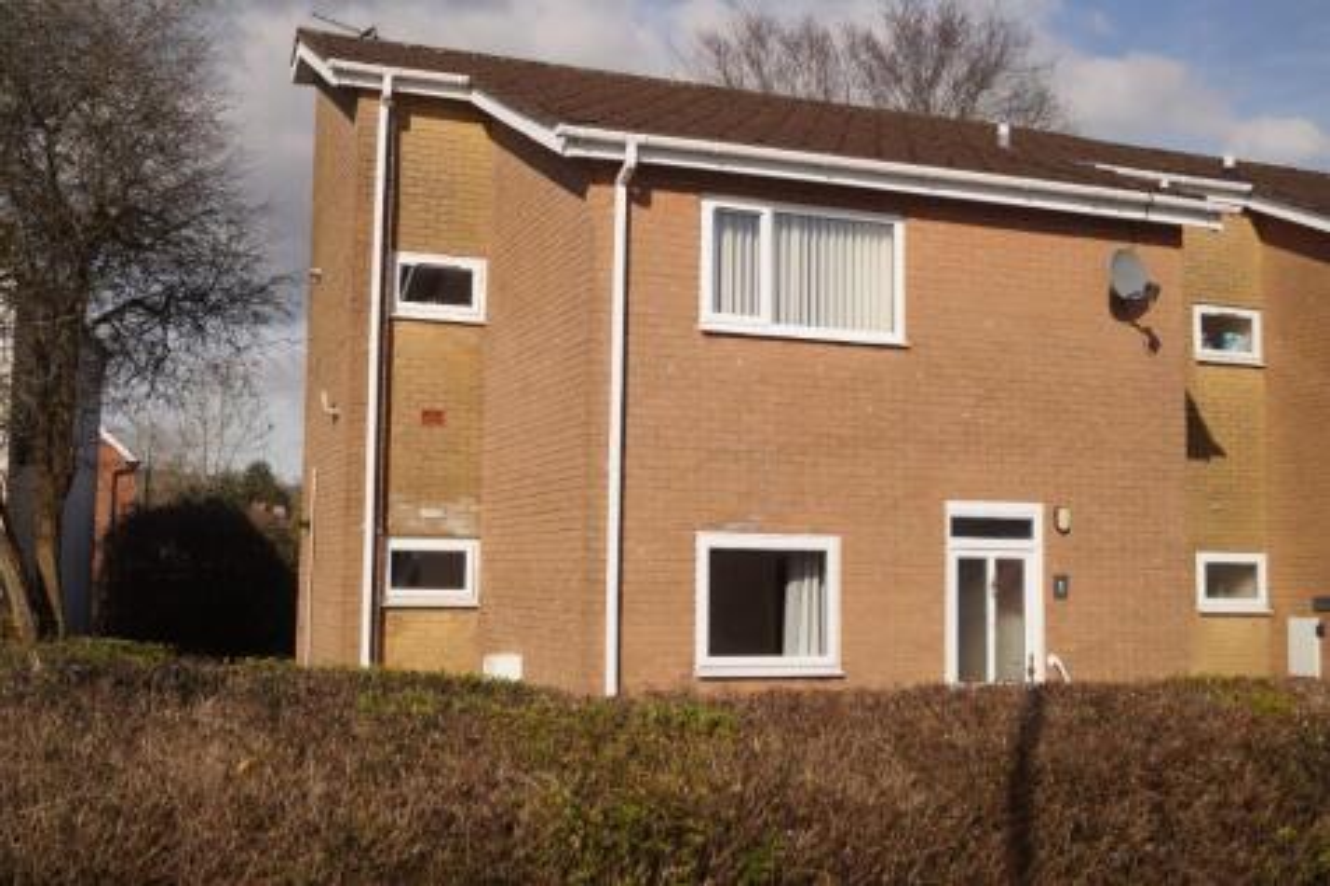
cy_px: 443
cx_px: 665
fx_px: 1440
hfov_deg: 49.6
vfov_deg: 34.2
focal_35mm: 39
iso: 100
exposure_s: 1/1600
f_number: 4.5
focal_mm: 26
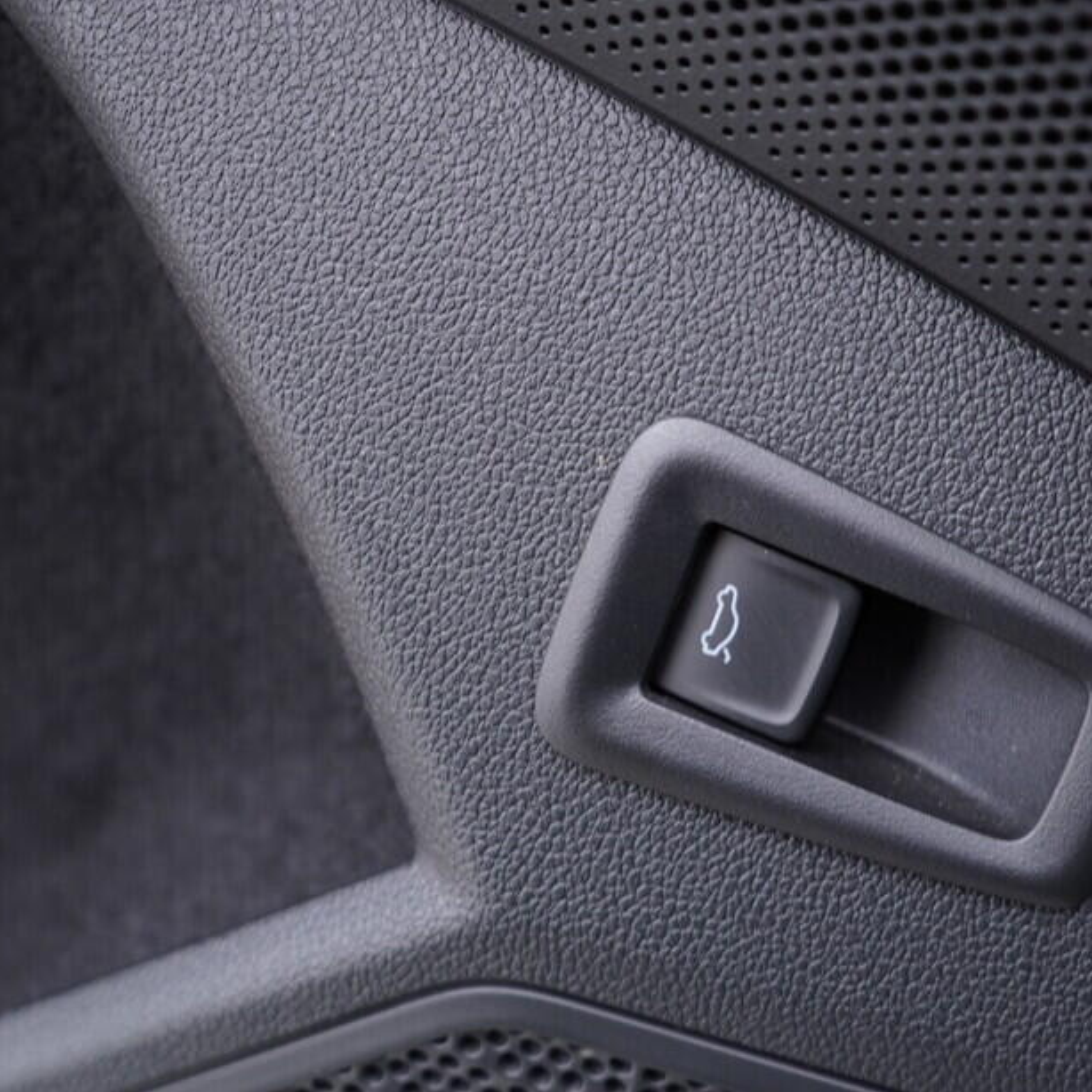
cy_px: 520
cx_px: 694
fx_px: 1820
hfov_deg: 33.2
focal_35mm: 51
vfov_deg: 33.4
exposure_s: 1/40
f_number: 2.8
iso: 250
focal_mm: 24
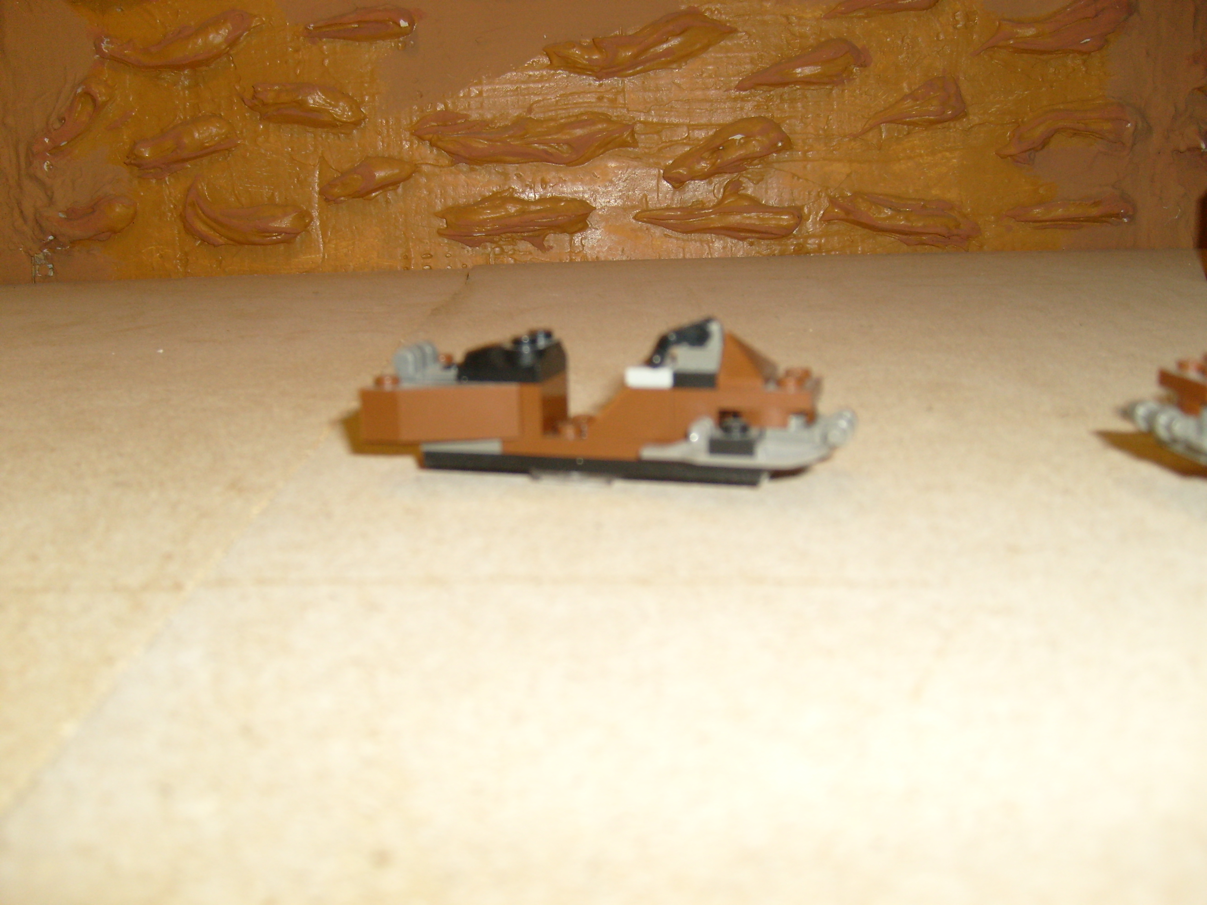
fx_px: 1220
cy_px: 452
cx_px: 604
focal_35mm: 35
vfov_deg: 40.7
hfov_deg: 52.6
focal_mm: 5.8
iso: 100
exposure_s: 1/45
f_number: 2.8
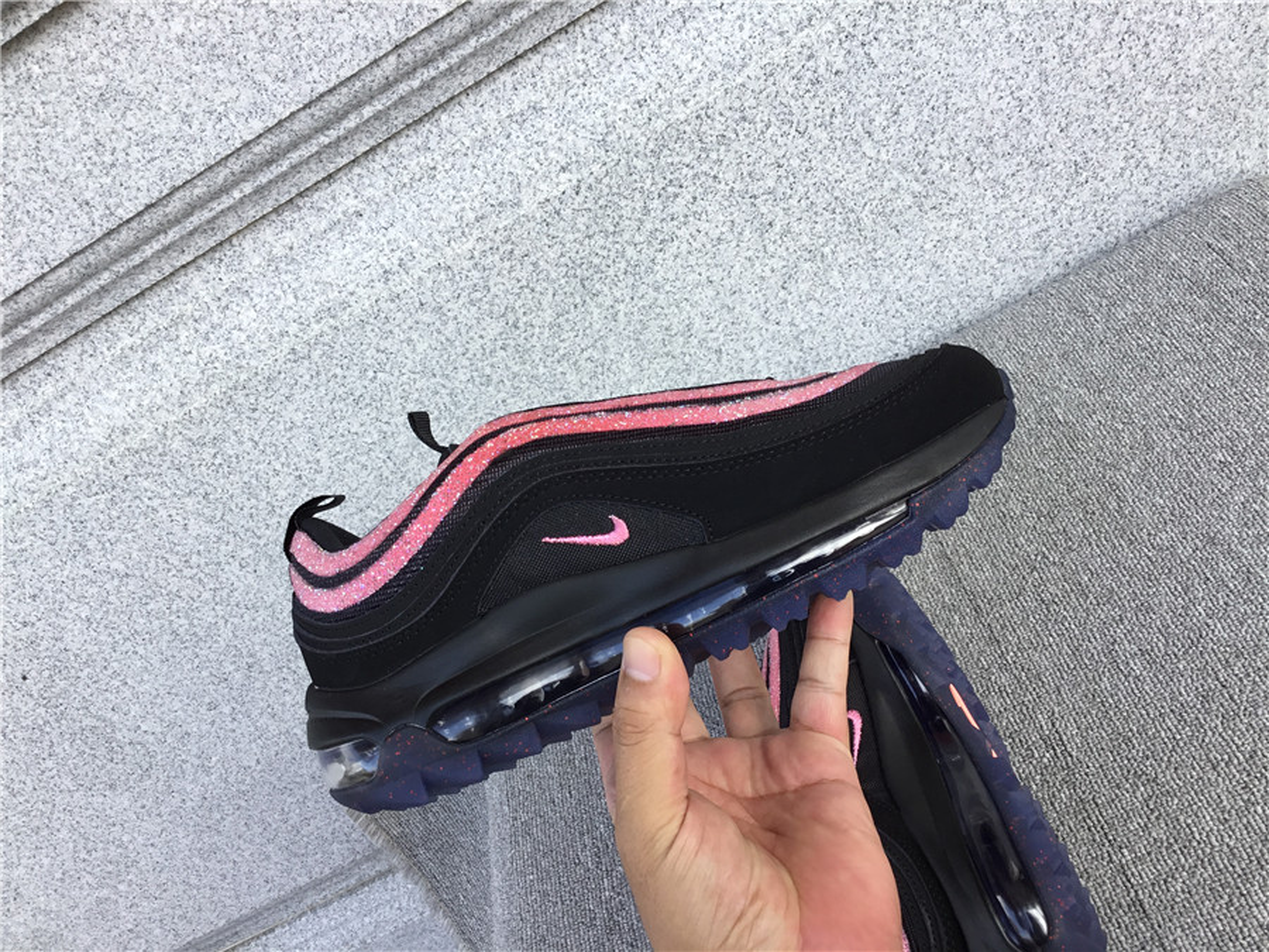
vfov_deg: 45.4
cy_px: 476
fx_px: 1136
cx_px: 634
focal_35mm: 31
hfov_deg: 58.4
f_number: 2.4
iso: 25
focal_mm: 3.3
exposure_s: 1/120
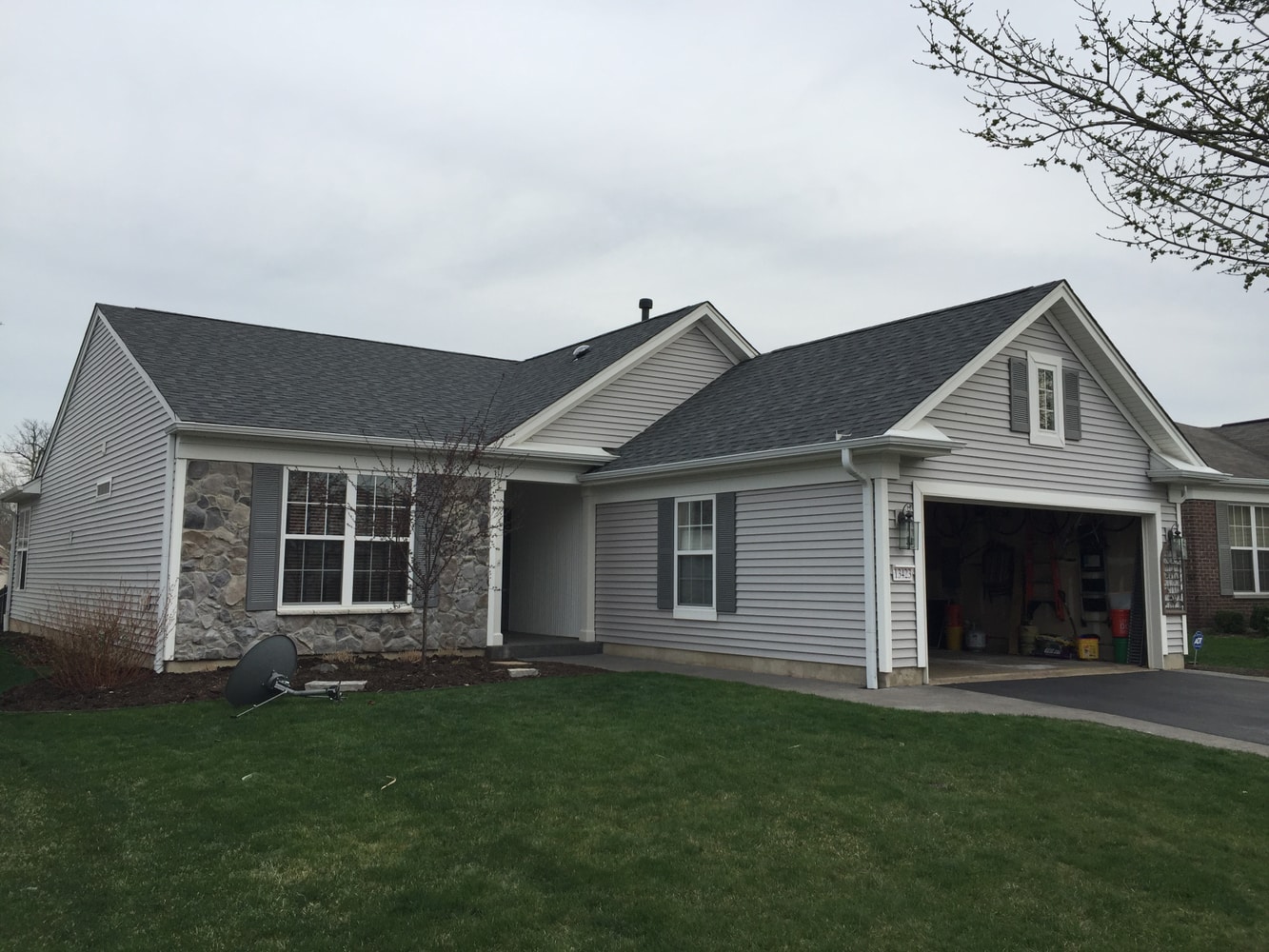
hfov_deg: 61.7
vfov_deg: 48.2
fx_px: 1063
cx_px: 634
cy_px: 476
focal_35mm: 29
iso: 32
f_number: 2.2
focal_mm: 4.15
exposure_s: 1/590
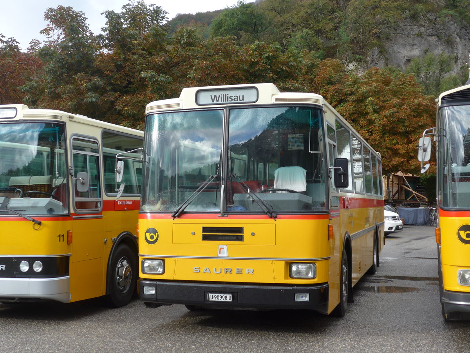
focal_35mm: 49
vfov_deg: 29.7
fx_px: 665
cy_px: 176
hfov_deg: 38.9
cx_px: 235
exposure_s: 1/250
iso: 80
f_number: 3.2
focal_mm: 10.1
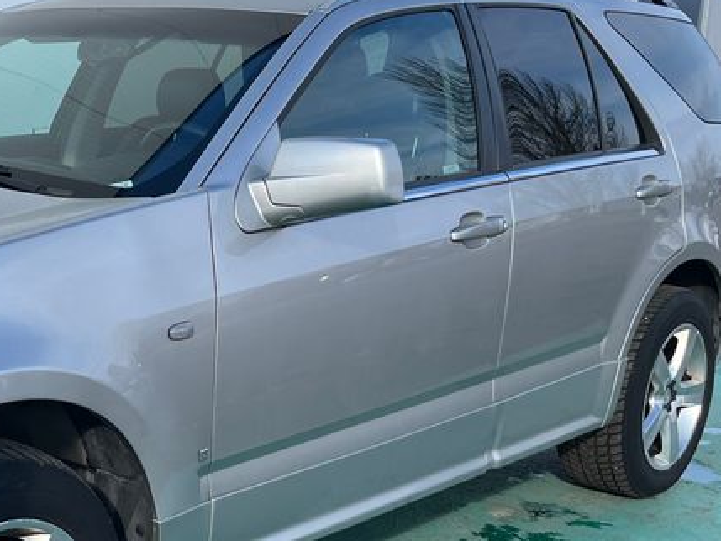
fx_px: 1292
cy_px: 380
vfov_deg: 23.5
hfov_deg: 29.8
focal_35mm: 62
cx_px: 62
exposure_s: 1/1776
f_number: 1.6
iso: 50
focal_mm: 5.1
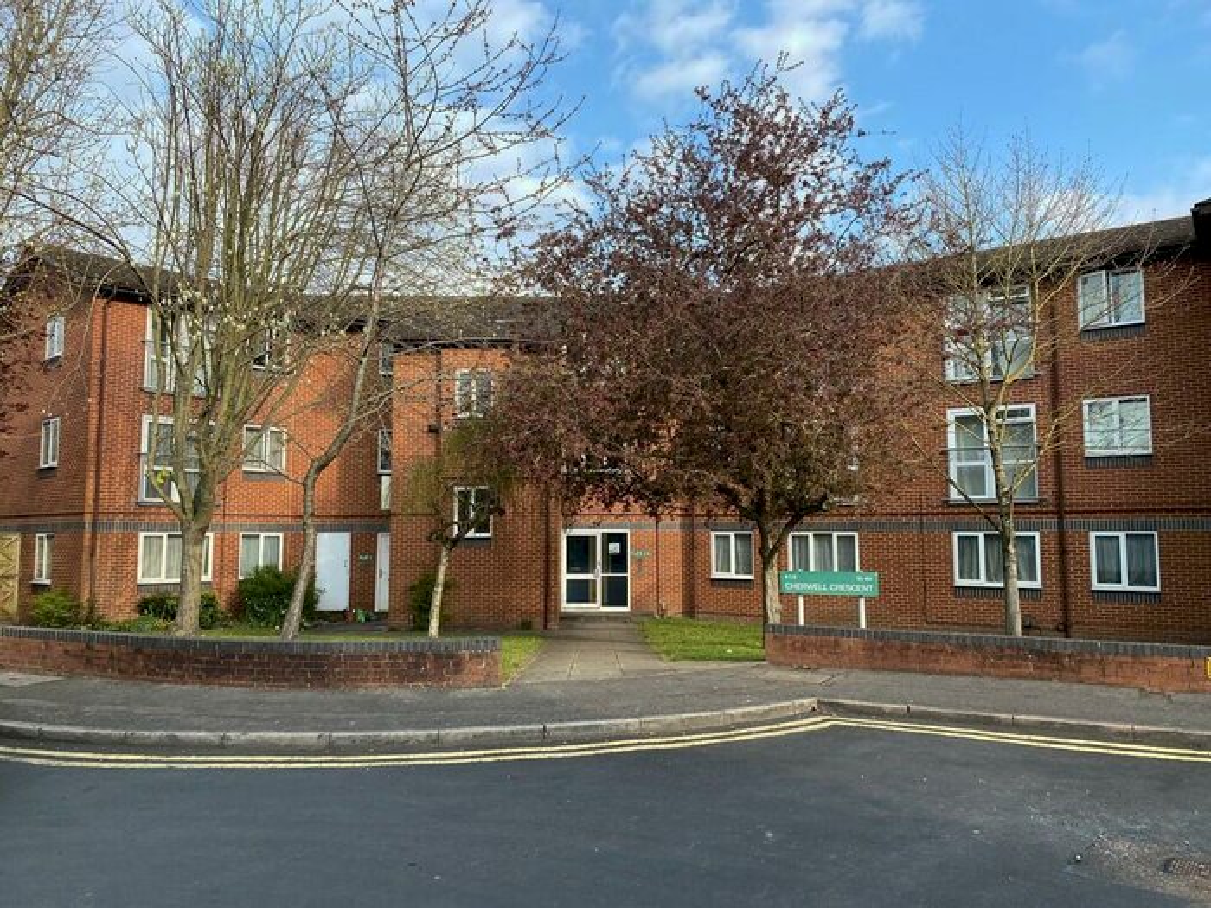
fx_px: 910
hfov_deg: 67.3
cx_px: 606
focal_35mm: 26
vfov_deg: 53.1
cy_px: 454
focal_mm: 4.25
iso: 32
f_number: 1.8
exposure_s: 1/934
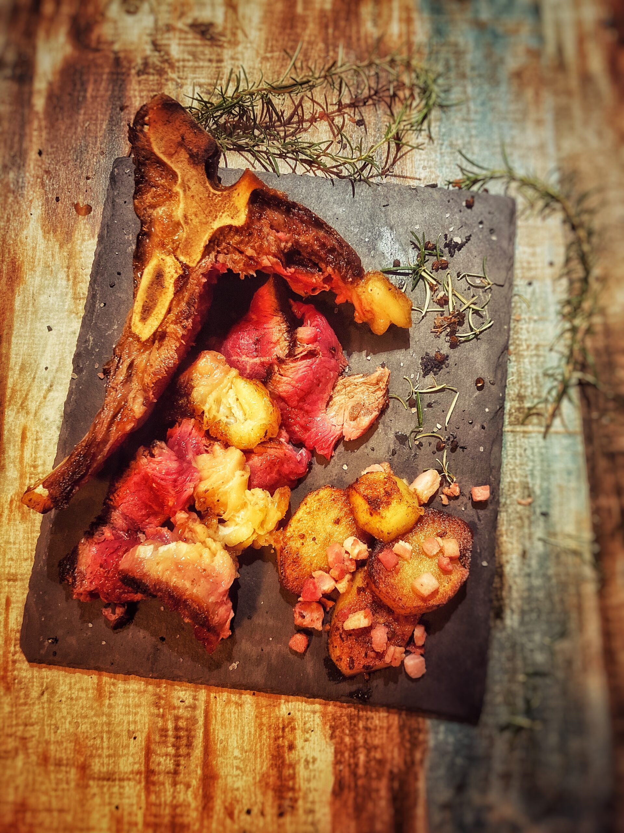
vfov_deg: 63.4
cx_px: 312
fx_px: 673
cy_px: 416
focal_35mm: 28
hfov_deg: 49.7
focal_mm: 3.99
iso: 320
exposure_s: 1/33
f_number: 1.8
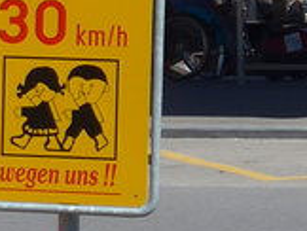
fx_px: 5258
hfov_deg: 3.2
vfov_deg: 2.5
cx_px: -796
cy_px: -44
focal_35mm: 592
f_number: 4.4
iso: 80
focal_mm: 16
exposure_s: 1/640
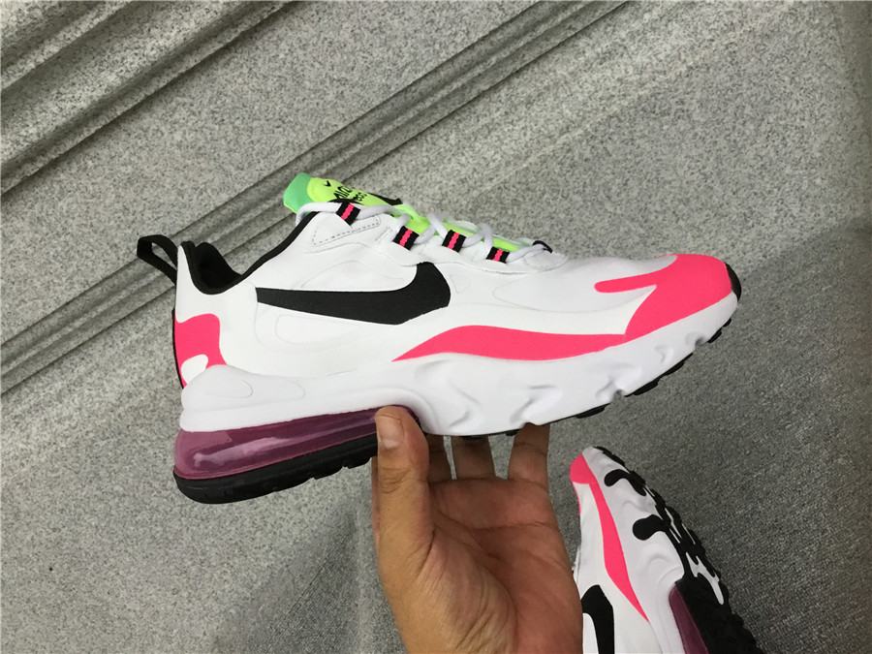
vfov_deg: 45.4
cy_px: 327
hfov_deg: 58.4
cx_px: 436
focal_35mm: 31
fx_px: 781
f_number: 2.4
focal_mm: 3.3
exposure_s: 1/30
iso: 40
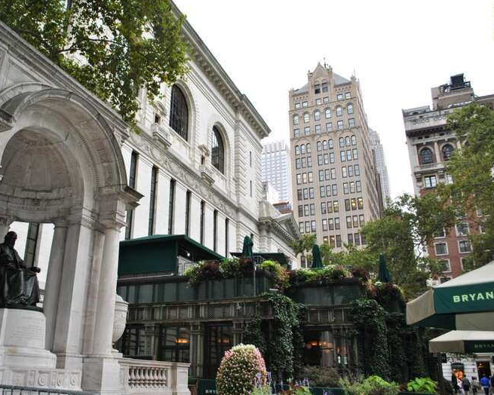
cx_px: 208
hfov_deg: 56.9
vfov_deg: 47.1
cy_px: 195
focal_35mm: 31
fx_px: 453
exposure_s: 1/125
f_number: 3.5
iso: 160
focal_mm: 18
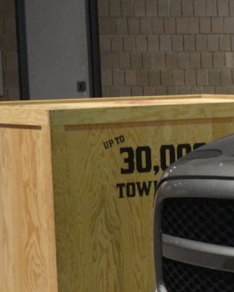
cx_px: 725
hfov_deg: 7.1
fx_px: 1669
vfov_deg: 10.0
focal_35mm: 193
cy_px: 196
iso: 1600
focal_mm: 26
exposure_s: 1/30
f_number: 2.8
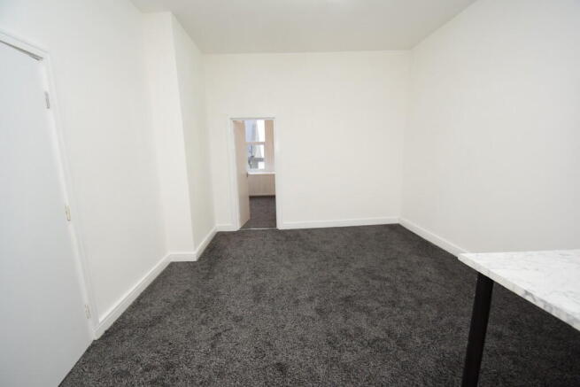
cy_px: 194
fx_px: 242
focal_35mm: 15
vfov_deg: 77.4
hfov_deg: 100.4
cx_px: 290
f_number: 4
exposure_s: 1/60
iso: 800
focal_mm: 10
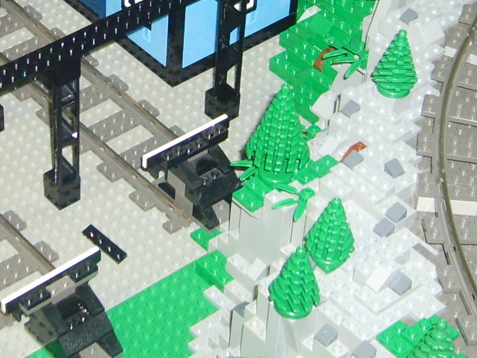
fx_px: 1461
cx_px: 108
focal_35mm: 106
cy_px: -4
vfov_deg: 13.8
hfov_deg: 18.4
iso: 100
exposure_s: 1/45
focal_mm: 5.8
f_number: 2.8
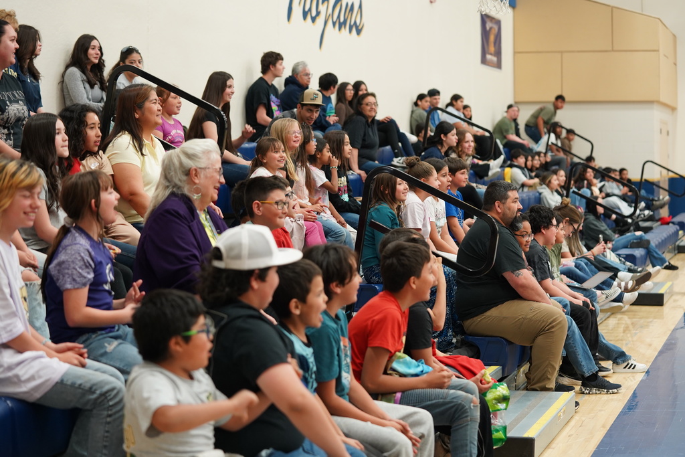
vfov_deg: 19.5
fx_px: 1332
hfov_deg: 28.8
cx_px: 342
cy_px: 228
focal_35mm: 70
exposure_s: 1/160
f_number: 3.2
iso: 1600
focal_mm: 70
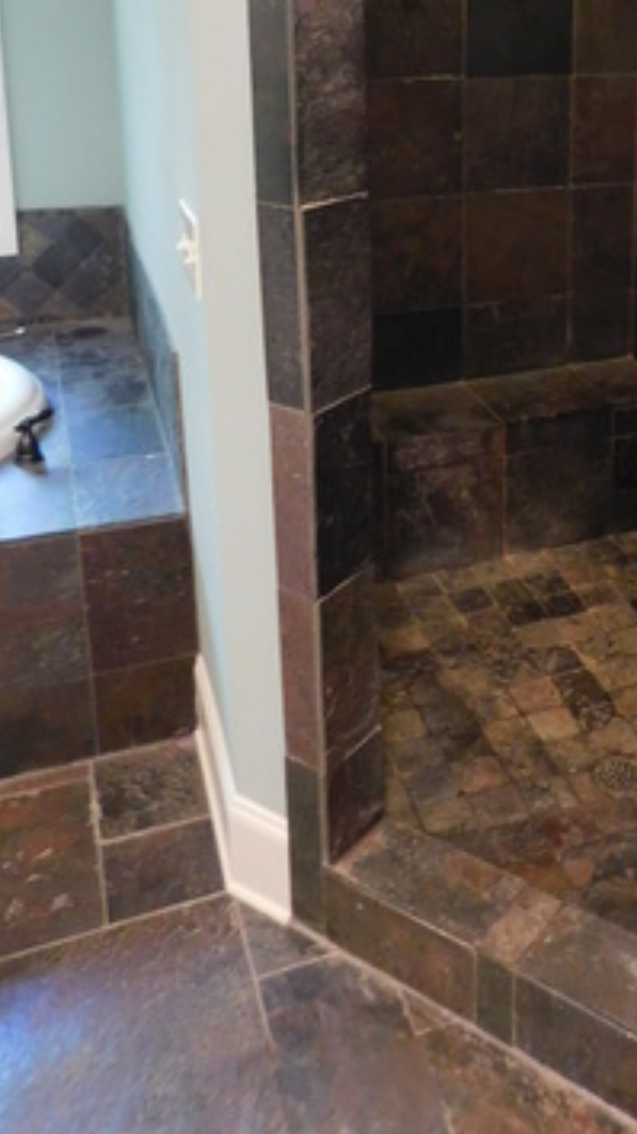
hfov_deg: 27.6
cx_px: 607
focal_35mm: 41
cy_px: 227
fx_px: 1232
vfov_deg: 46.8
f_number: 3
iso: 400
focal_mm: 4
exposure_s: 1/13
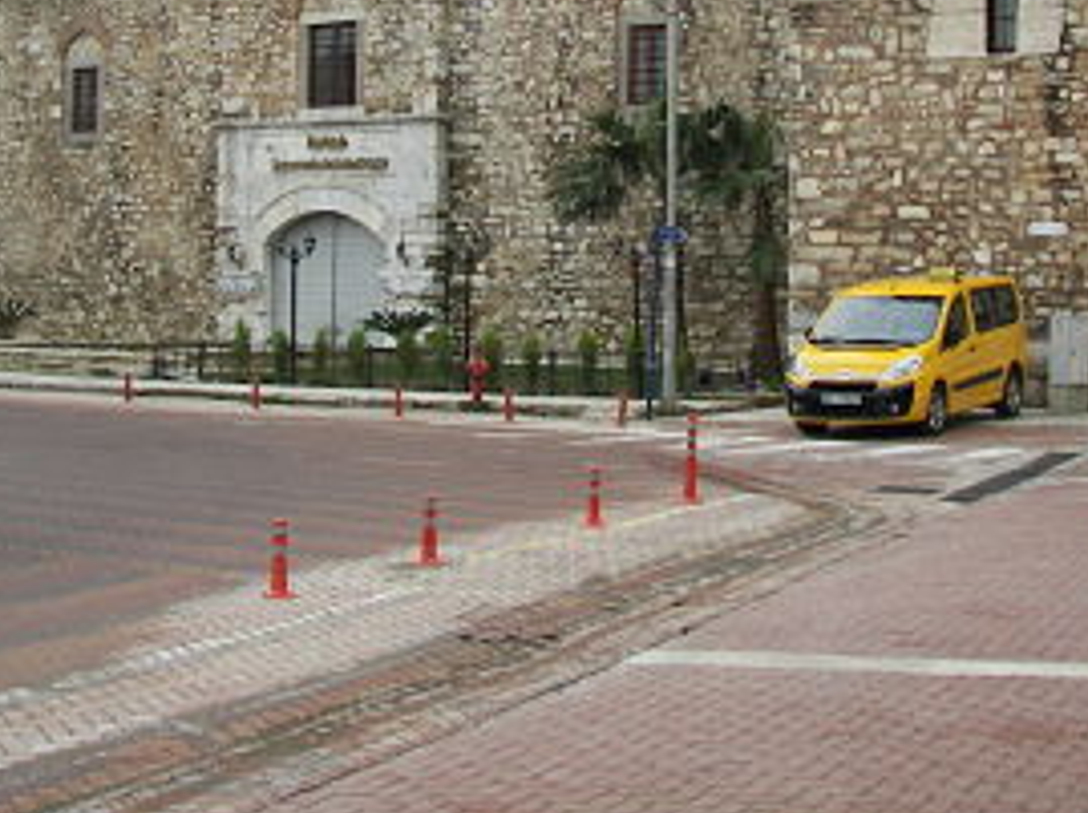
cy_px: 144
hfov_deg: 29.0
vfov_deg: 21.6
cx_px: 599
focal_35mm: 67
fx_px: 2103
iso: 50
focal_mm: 6
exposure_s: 1/250
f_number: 2.8
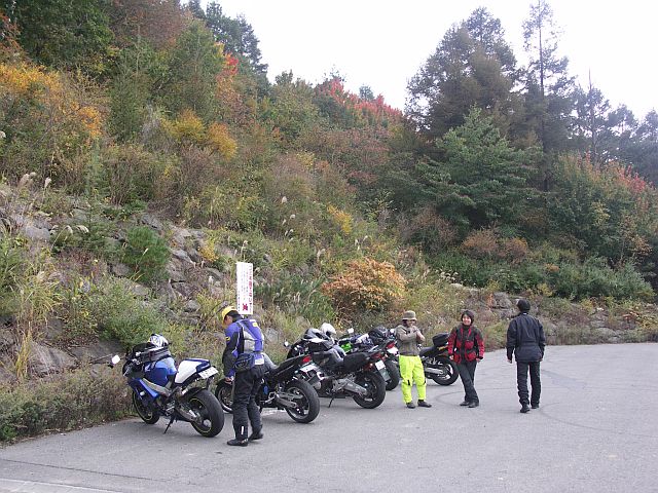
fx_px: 722
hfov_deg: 49.0
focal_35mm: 38
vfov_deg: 37.7
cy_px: 246
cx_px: 329
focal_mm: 9.9
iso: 200
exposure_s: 1/50
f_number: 2.8
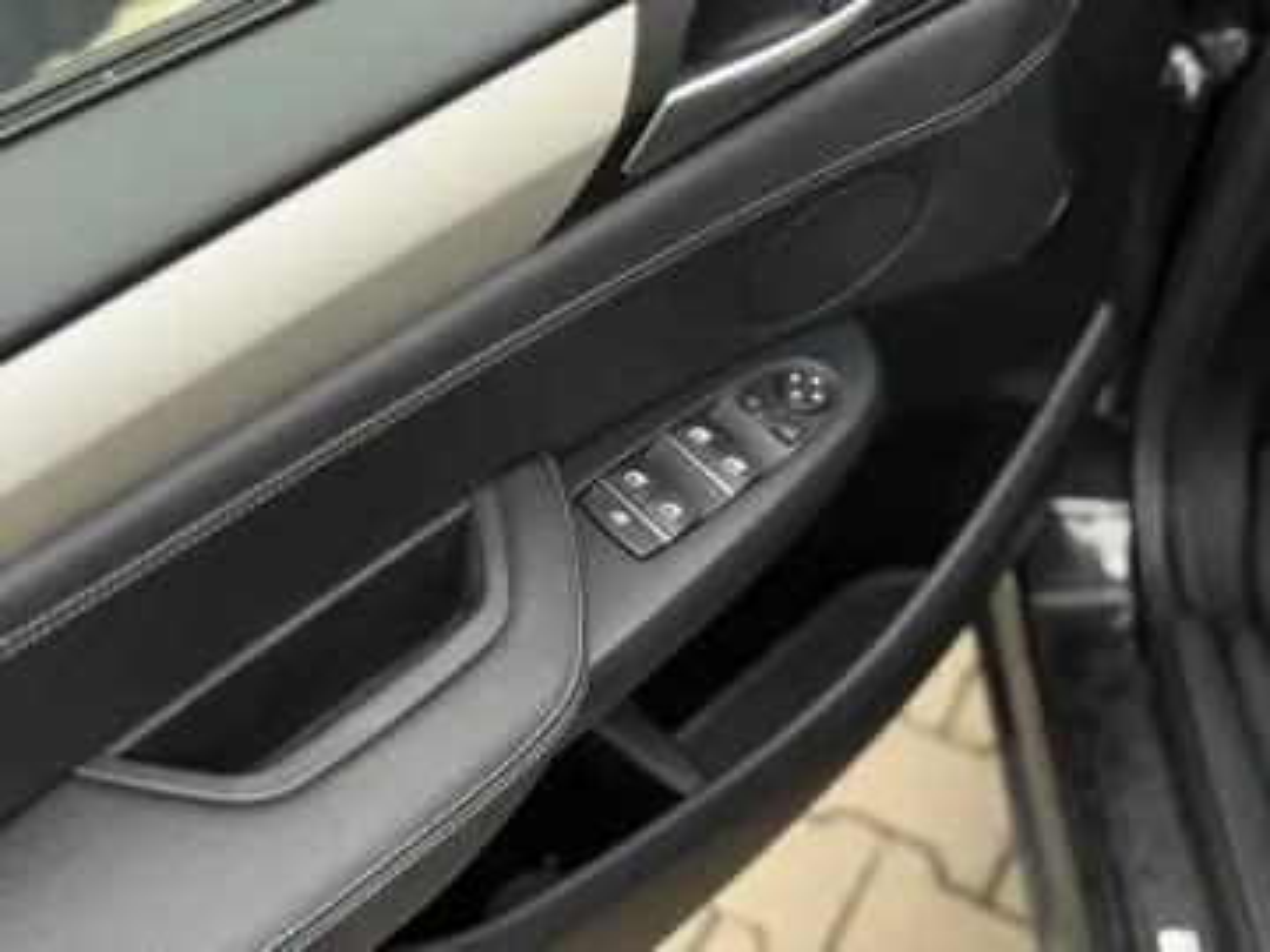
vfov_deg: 30.3
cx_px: 635
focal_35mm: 48
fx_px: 1761
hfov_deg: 39.7
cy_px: 476
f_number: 1.78
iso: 100
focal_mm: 6.76
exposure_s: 1/373
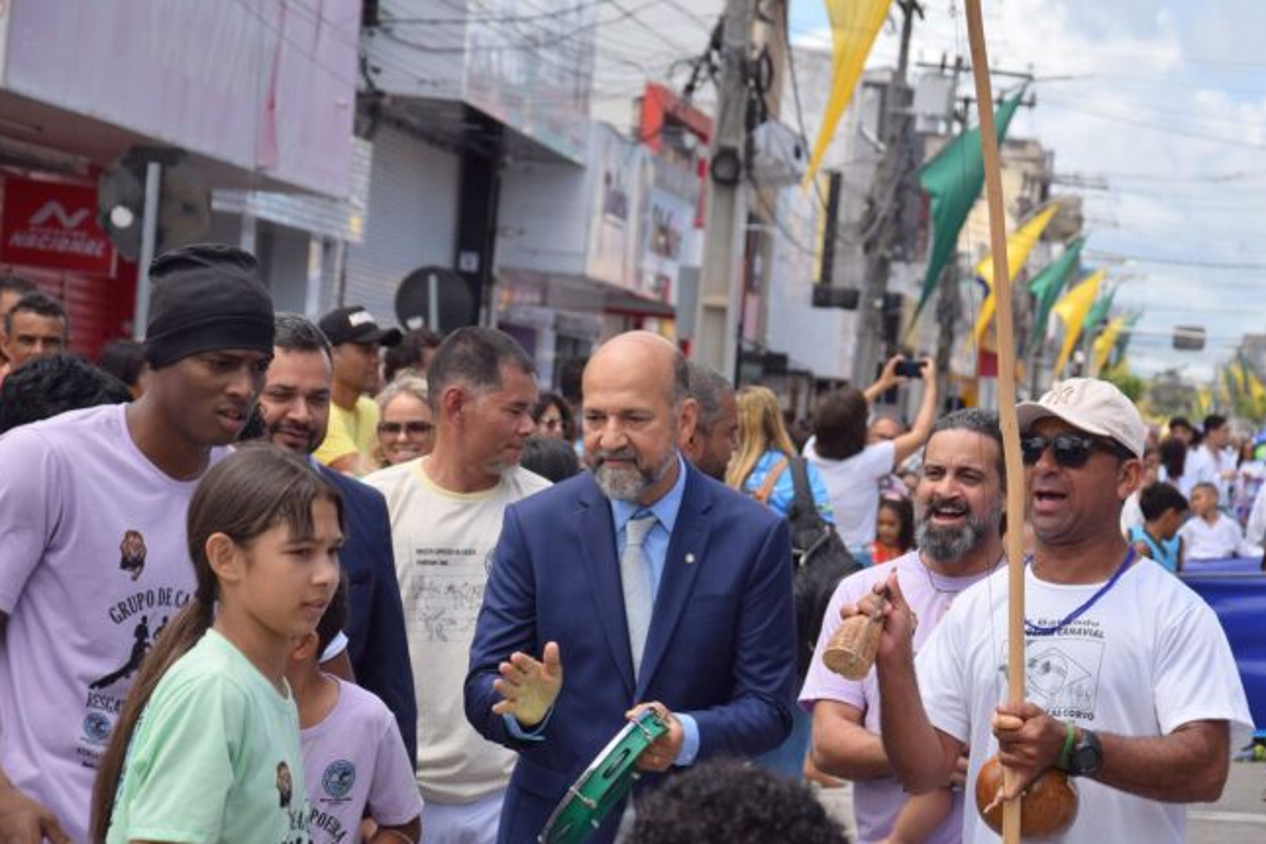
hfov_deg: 14.9
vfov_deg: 9.9
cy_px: 484
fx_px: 4853
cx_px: 689
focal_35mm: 138
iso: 200
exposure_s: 1/800
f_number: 7.1
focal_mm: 80
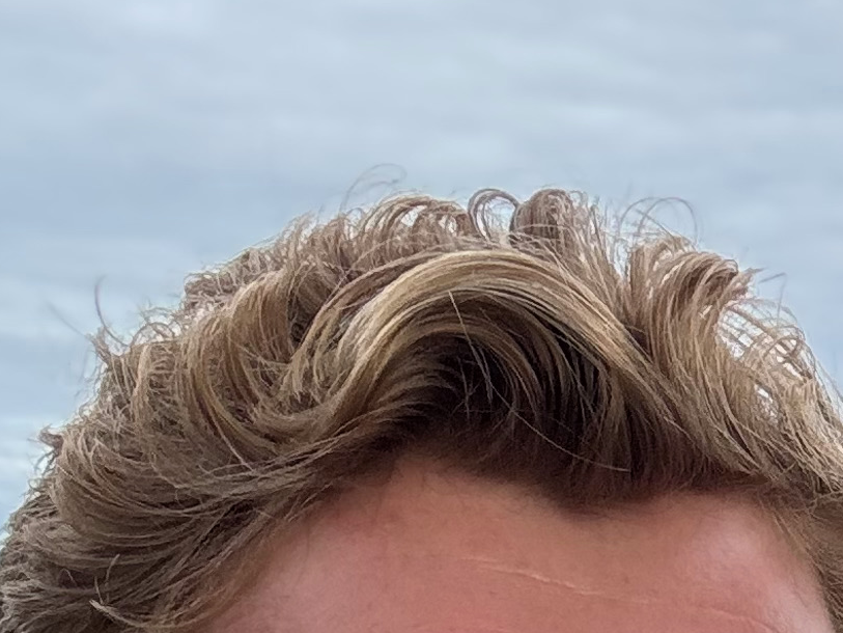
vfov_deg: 11.5
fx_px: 2777
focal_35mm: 114
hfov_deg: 16.0
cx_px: 1220
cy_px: 1323
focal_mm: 2.69
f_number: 1.9
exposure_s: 1/172
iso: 32
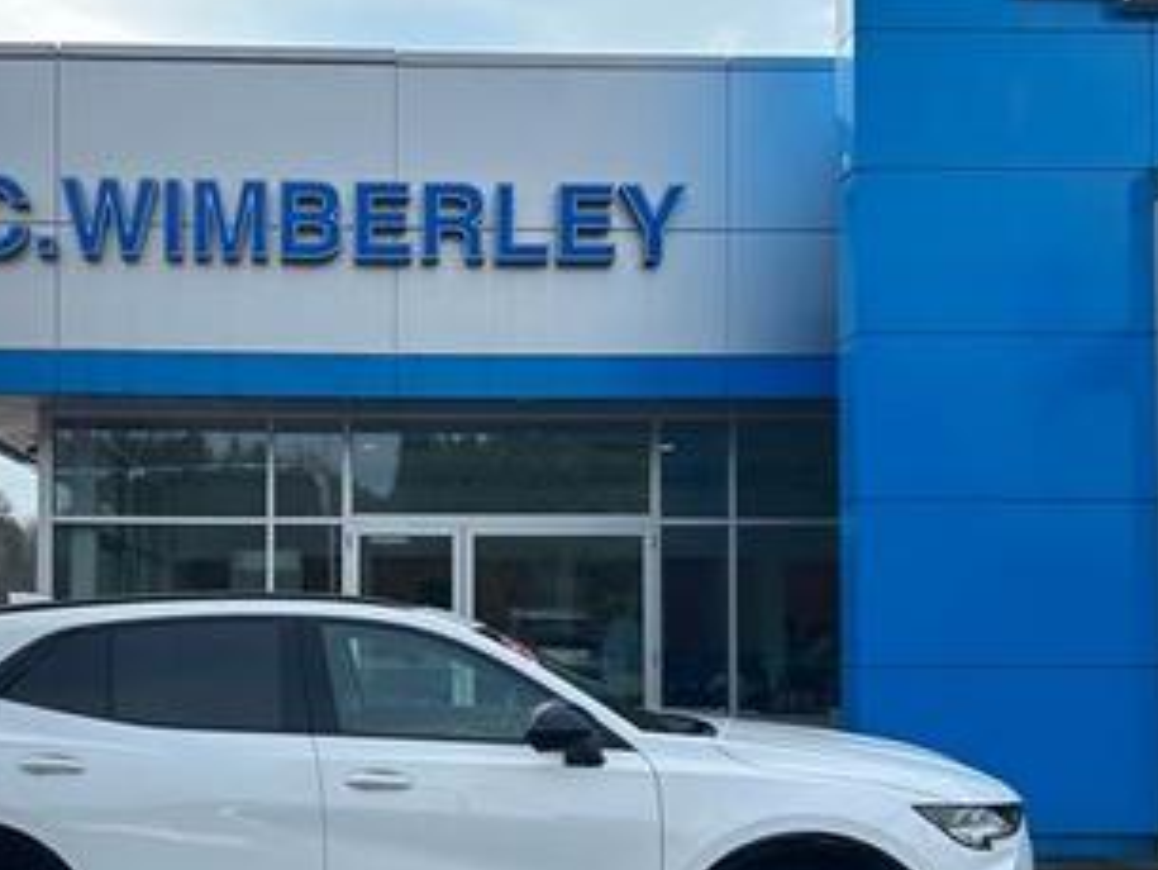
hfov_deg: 43.2
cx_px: 380
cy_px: 566
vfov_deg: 33.4
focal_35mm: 43
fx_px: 1439
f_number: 1.5
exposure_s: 1/3257
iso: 50
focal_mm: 5.7
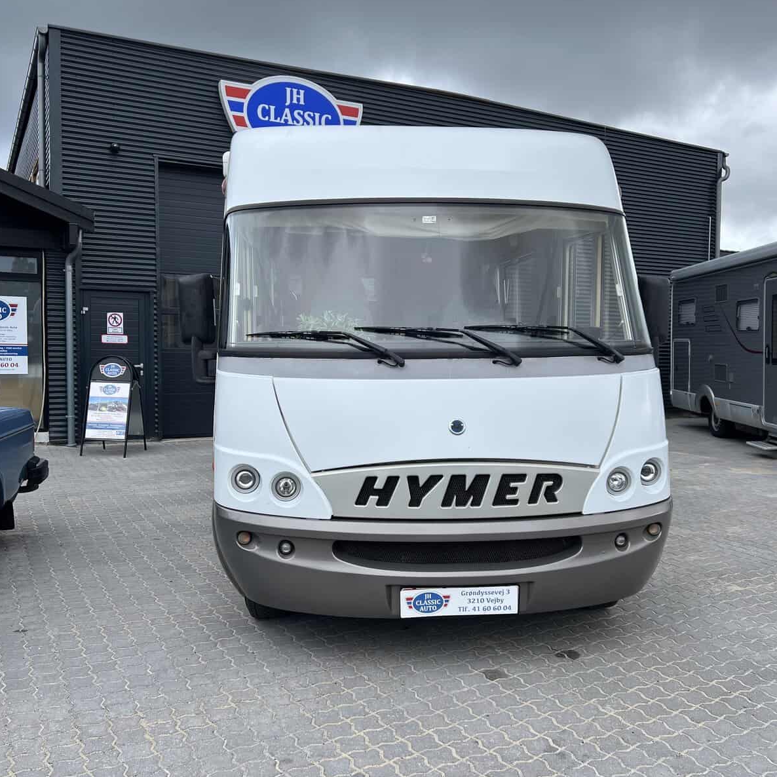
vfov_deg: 52.5
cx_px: 395
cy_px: 389
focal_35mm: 31
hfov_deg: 52.5
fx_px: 787
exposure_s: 1/1395
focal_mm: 5.7
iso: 50
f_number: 1.5
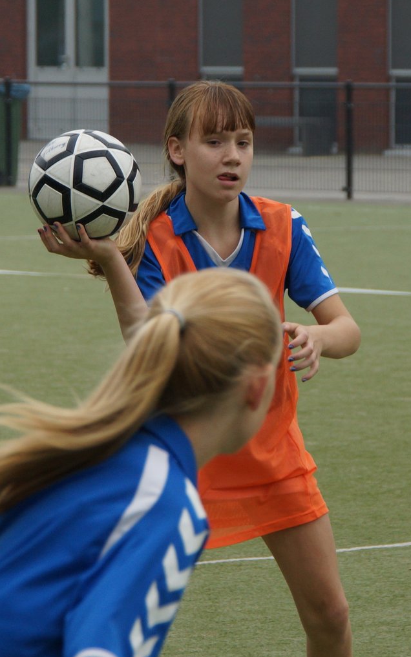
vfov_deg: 13.6
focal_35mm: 154
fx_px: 2759
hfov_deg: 8.5
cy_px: 329
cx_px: 200
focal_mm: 100
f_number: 6.3
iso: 320
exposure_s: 1/640
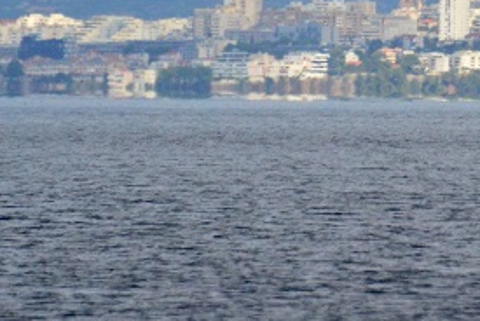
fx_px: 21756
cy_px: -202
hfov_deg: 1.3
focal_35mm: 1630
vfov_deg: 0.8
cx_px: 784
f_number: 5.6
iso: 1600
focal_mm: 300
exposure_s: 1/8000
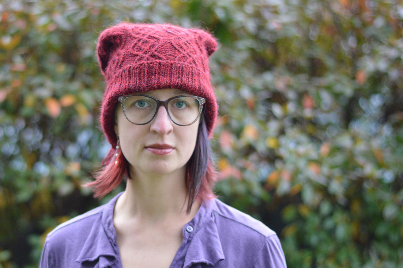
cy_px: 134
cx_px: 202
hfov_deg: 27.0
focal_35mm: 75
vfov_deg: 18.1
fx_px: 839
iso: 400
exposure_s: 1/800
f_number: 1.8
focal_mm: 50
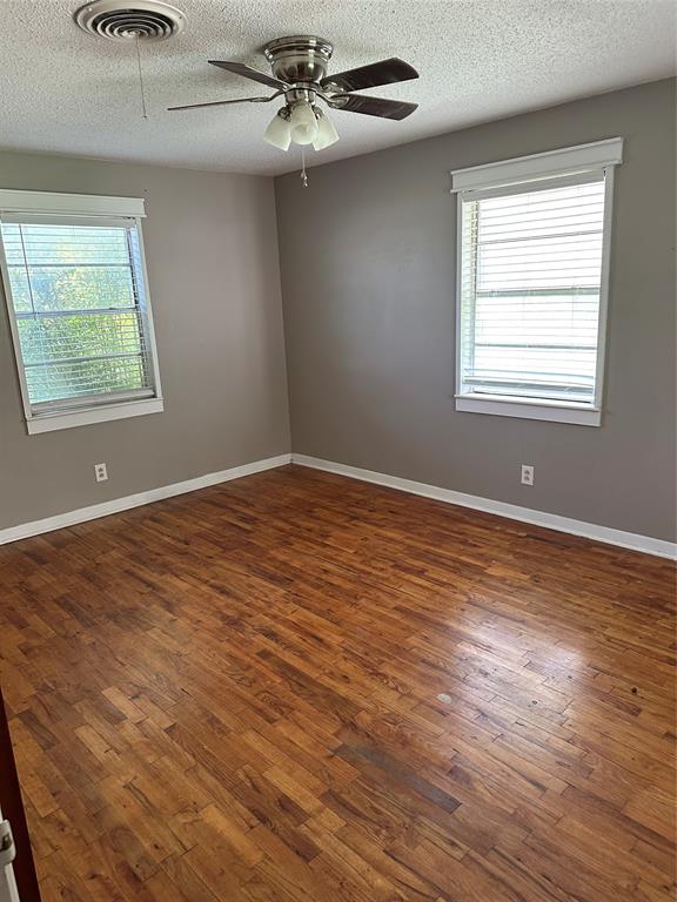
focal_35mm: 24
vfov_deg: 71.6
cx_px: 338
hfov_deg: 56.8
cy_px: 451
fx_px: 626
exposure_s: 1/60
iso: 250
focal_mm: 6.86
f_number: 1.78
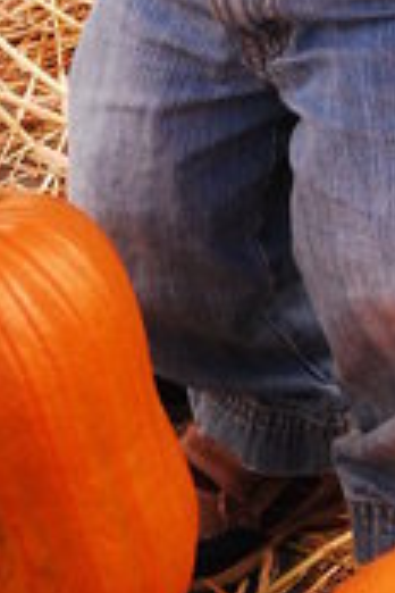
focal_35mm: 177
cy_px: -34
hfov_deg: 7.8
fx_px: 2913
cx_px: 123
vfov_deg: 11.5
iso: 800
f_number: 9
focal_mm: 32
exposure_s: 1/500
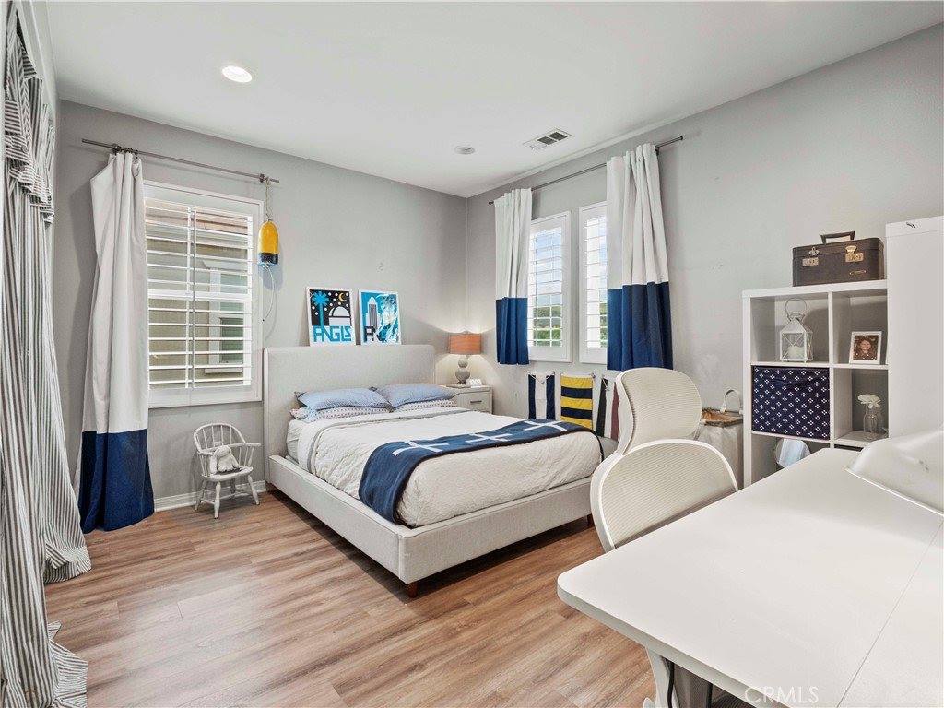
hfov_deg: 94.5
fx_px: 436
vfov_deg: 78.1
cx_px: 472
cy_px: 354
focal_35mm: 16
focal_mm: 8
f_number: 7.1
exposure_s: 1/4
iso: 320
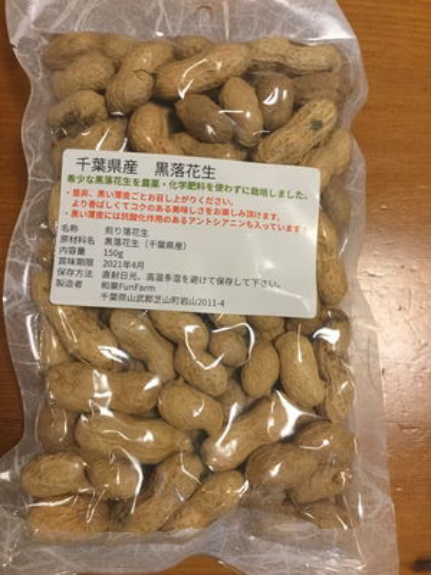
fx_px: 515
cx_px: 216
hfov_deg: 45.4
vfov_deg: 58.4
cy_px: 288
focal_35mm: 31
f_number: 2.4
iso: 100
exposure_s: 1/30
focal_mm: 3.3
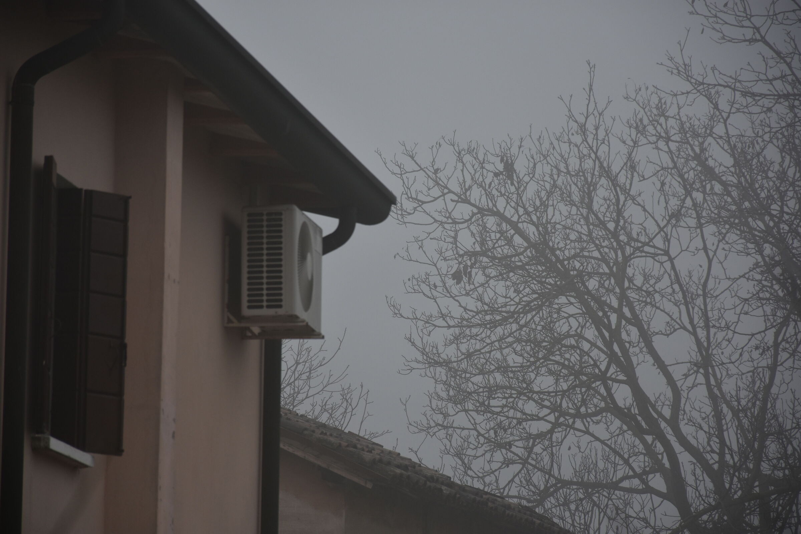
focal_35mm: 210
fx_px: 4672
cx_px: 400
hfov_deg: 9.8
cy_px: 267
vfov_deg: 6.5
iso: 200
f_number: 5.6
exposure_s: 1/250
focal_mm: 140
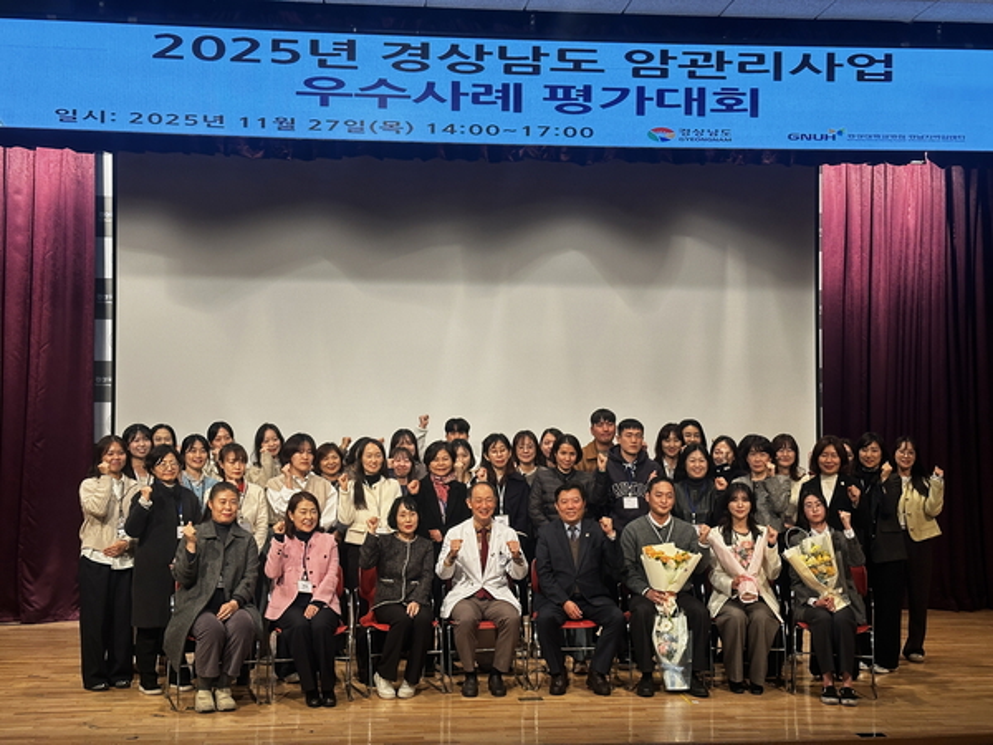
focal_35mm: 48
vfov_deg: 30.3
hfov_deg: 39.7
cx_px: 496
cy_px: 372
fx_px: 1377
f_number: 1.78
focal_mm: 6.86
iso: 160
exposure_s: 1/60
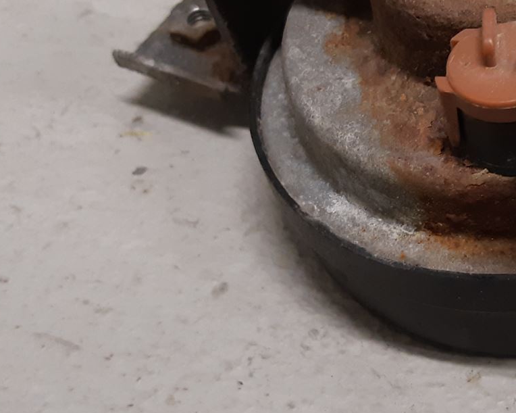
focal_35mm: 68
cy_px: 168
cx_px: 434
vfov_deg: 22.4
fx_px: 1038
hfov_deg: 27.2
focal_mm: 3.93
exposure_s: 1/50
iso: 160
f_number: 1.7
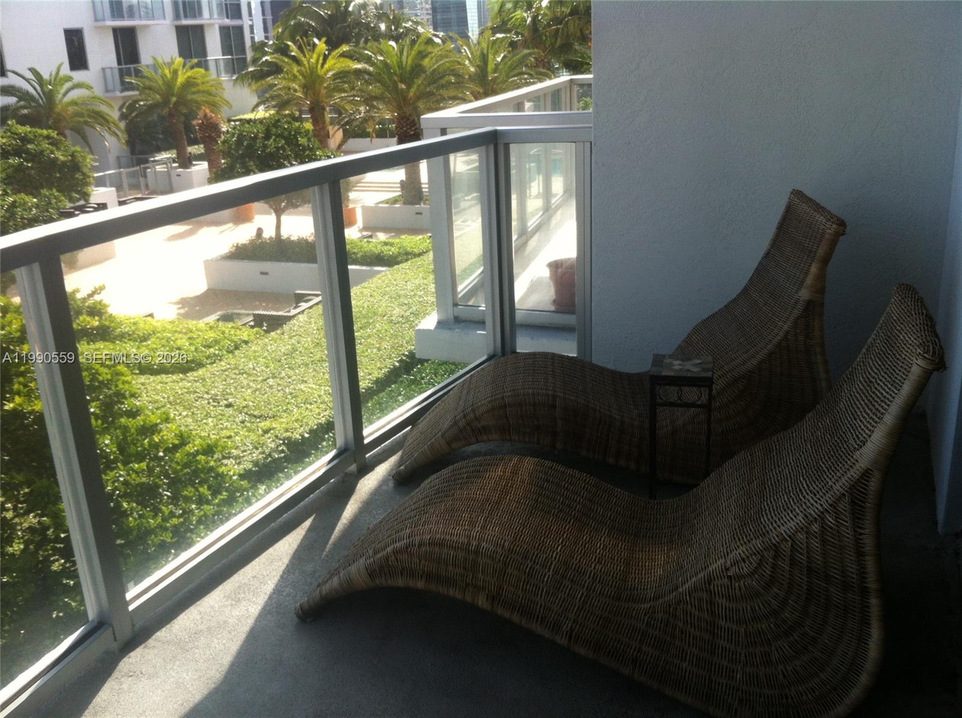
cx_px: 481
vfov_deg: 40.6
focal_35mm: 35
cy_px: 359
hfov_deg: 52.7
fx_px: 971
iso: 80
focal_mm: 3.85
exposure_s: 1/487
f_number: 2.8
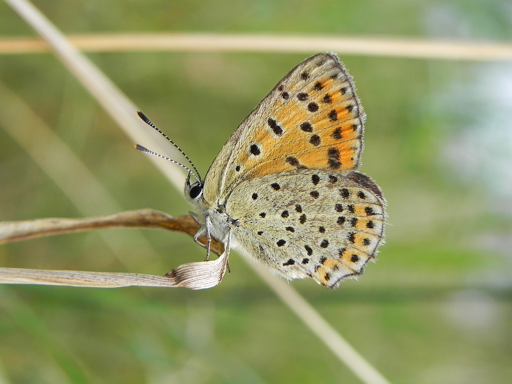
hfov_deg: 20.7
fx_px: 1405
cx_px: 256
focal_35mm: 95
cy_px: 192
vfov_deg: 15.6
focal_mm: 16.9
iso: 160
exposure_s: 1/173
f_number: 4.5
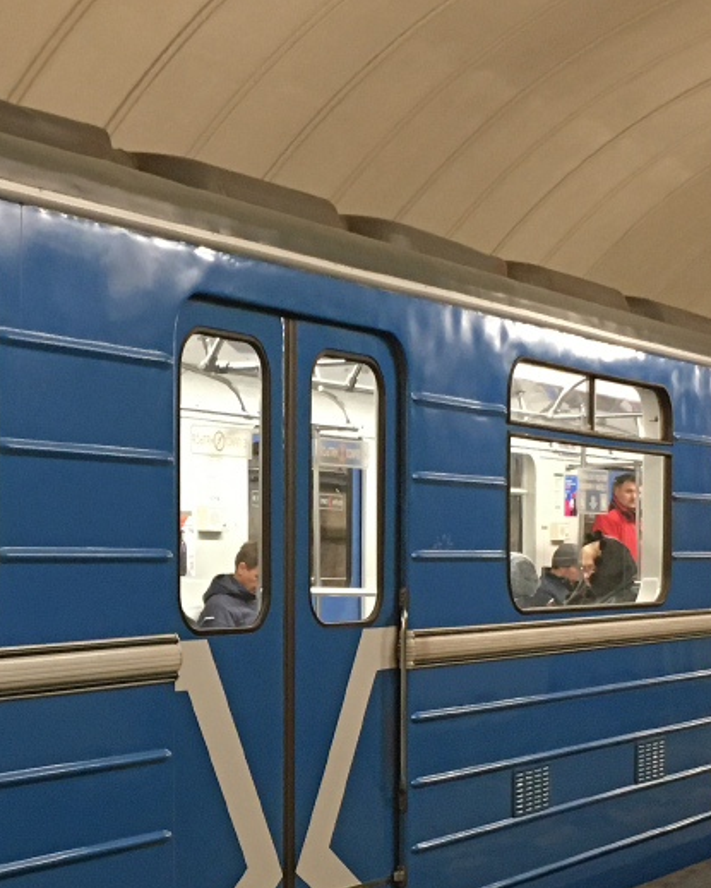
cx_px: 117
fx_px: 1866
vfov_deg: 26.3
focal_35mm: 71
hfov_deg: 21.2
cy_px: 695
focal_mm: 4.15
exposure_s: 1/33
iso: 200
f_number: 2.2
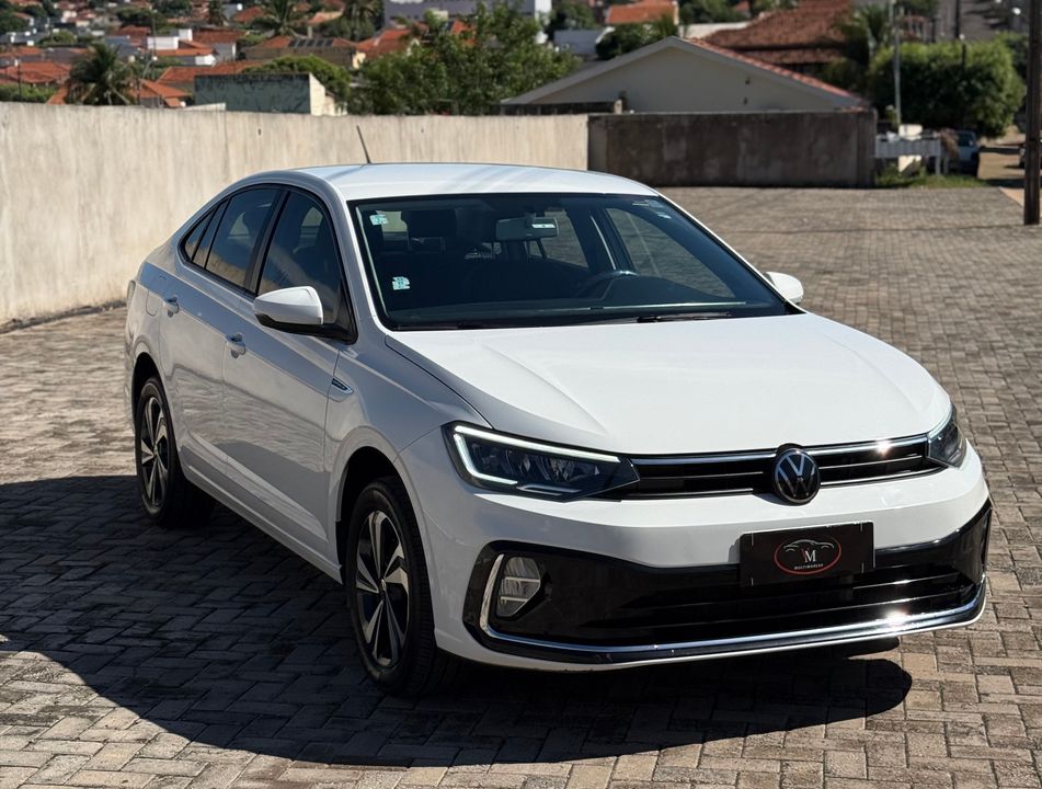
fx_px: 1450
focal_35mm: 48
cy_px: 394
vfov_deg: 30.4
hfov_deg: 39.5
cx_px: 521
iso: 64
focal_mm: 6.76
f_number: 1.78
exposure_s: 1/11364
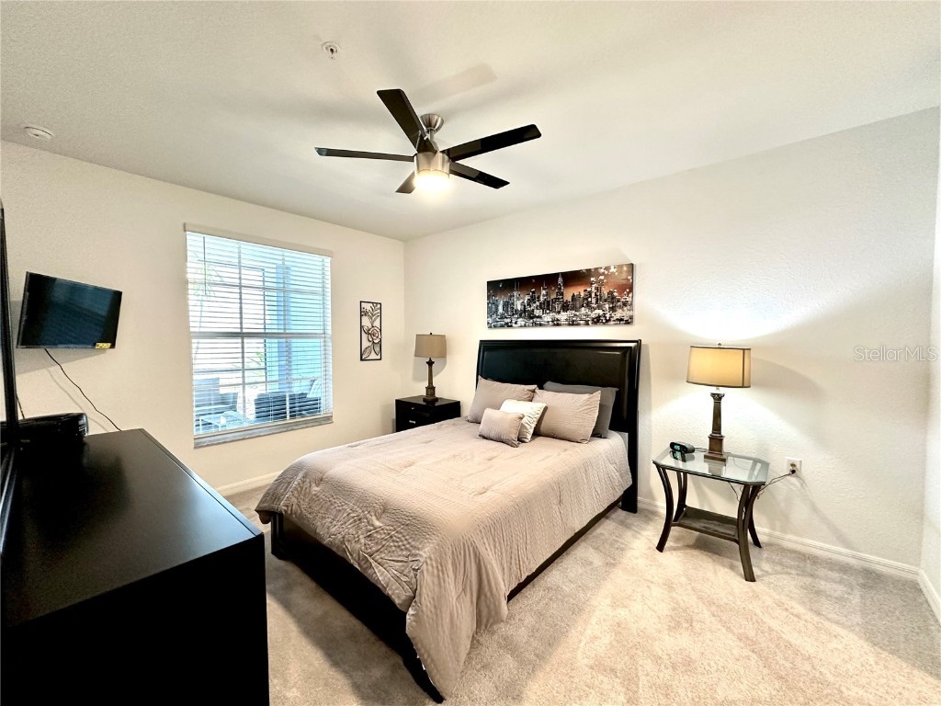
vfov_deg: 85.7
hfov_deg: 102.1
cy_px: 353
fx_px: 381
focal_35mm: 14
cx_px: 470
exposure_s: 1/60
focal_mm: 2.22
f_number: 2.2
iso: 250
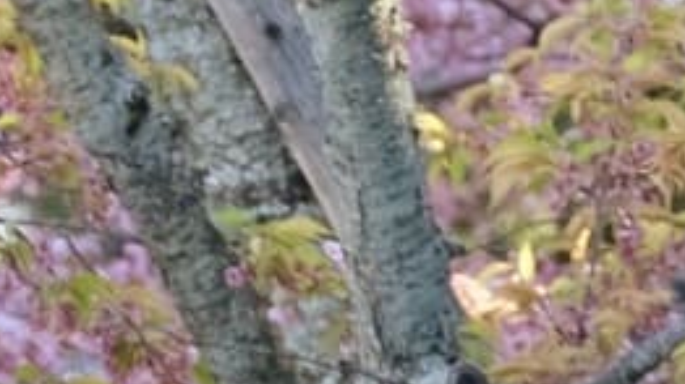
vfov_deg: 1.0
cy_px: 1000
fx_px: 21964
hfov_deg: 1.8
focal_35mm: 1210
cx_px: -999
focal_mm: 140
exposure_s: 1/320
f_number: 7.1
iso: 1600
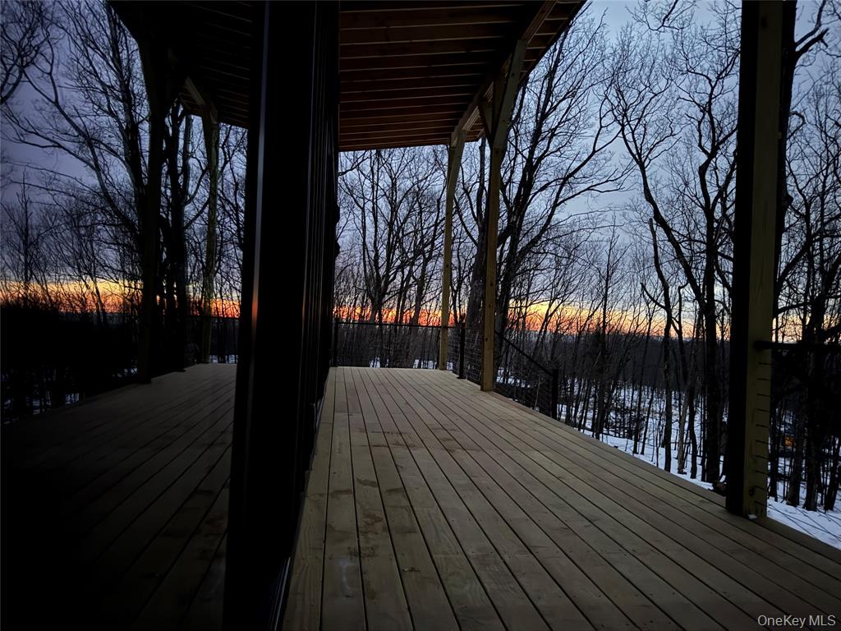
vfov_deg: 56.8
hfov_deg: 71.6
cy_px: 316
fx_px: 583
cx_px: 420
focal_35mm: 24
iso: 2500
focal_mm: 6.76
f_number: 1.78
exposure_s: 1/2
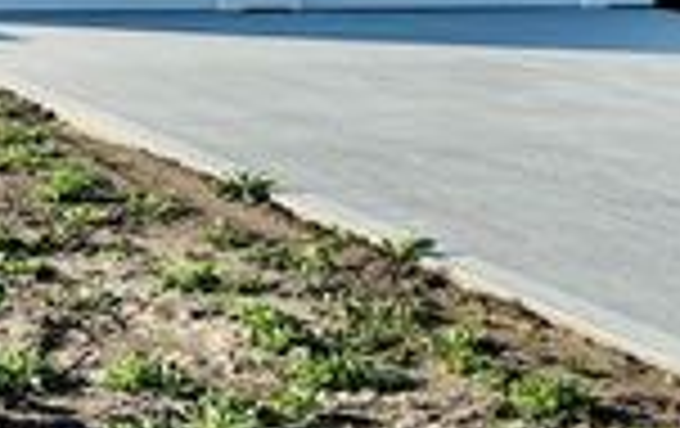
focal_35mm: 84
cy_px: -191
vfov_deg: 14.7
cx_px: -261
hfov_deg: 21.6
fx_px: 1560
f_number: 1.78
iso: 80
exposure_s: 1/3802
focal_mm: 6.76
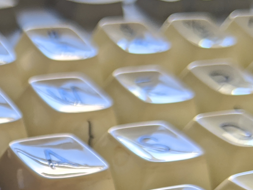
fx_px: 665
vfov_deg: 15.7
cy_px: 226
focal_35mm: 91
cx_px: -54
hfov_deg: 20.1
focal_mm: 4.44
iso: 53
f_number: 1.8
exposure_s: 1/142
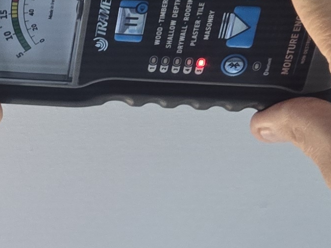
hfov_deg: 13.9
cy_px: 166
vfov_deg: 10.7
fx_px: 1319
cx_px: -66
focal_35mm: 138
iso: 400
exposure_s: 1/120
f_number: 1.8
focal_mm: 5.4
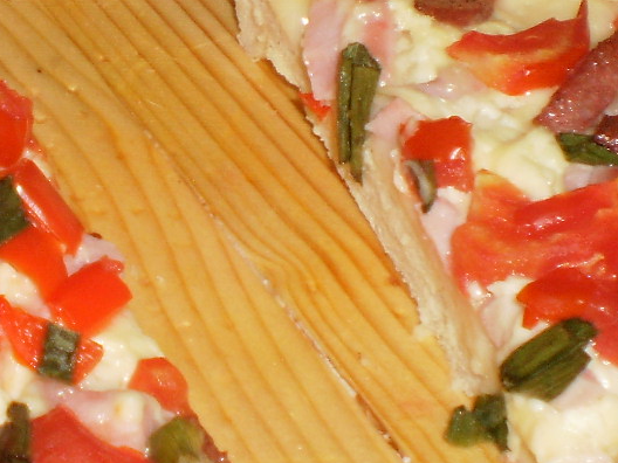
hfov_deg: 17.8
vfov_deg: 13.5
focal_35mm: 109
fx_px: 1946
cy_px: 46
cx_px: 55
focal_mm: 6.3
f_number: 3.1
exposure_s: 1/30
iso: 125
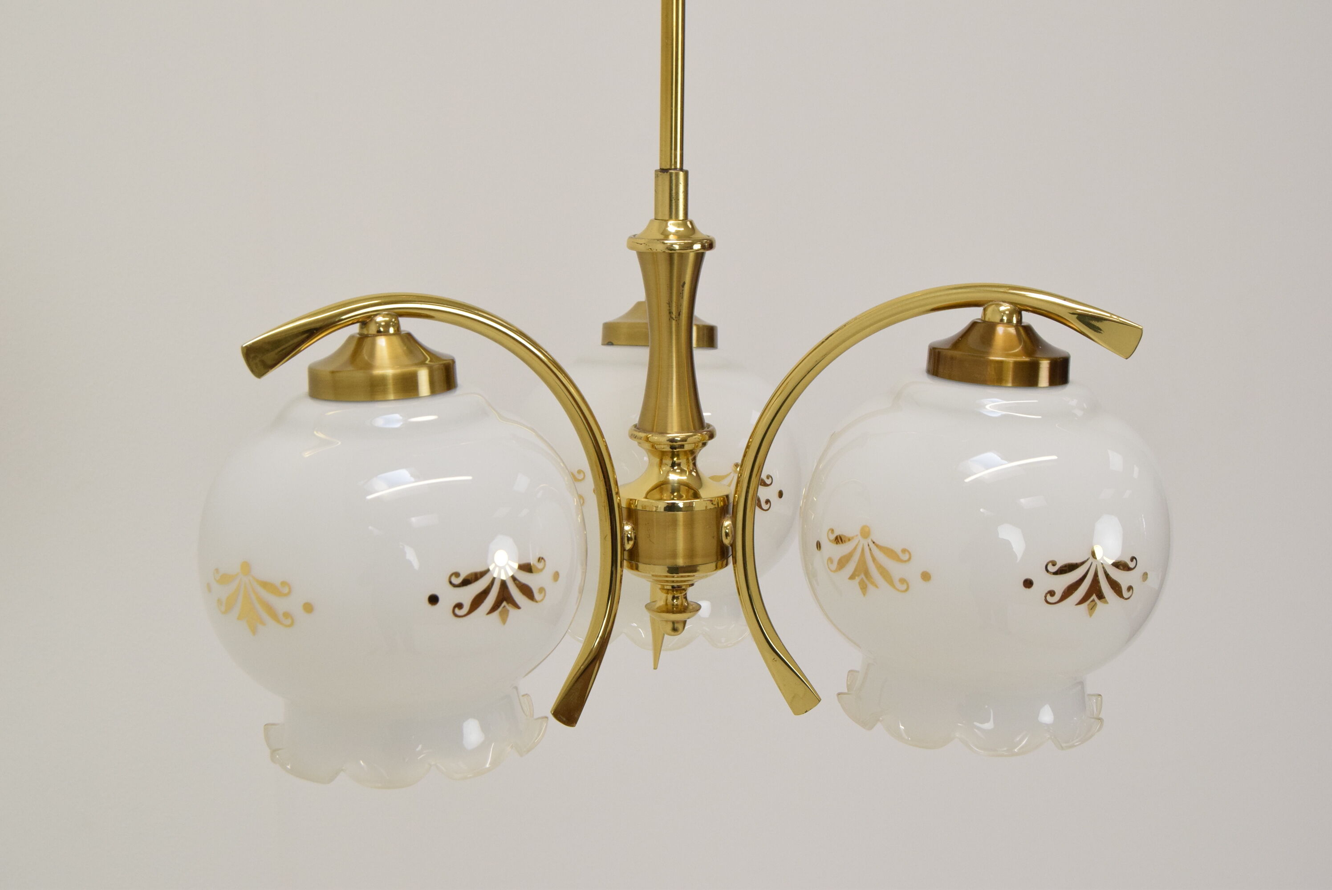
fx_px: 2111
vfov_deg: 23.8
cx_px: 666
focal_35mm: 57
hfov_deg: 35.0
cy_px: 445
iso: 1600
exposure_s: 1/250
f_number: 8
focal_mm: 38
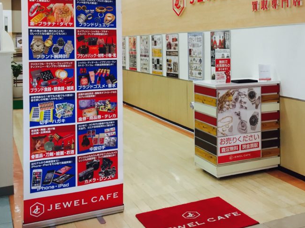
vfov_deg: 30.8
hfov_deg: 40.6
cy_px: 50
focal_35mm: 46
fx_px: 405
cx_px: 210
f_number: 2.2
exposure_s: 1/40
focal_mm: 4.15
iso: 32
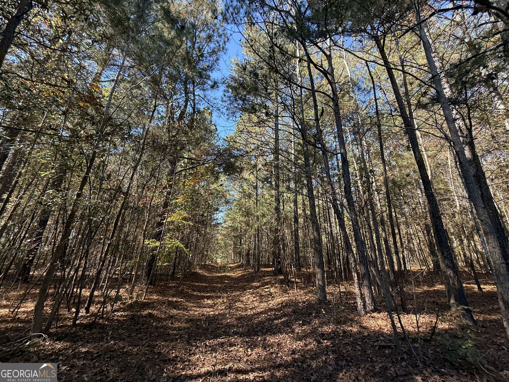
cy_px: 191
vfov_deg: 85.7
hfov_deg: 102.1
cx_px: 254
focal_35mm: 14
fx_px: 206
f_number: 2.2
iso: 64
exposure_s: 1/178
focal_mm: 2.22
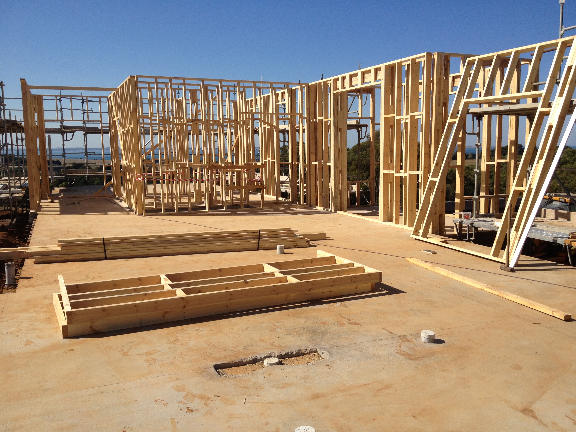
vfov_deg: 40.7
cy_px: 216
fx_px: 582
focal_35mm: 35
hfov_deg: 52.6
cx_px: 288
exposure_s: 1/2304
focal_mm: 4.28
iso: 64
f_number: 2.4
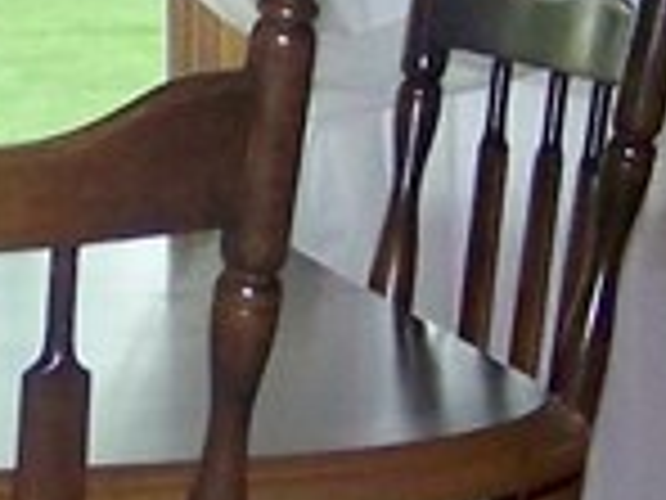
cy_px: 158
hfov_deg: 7.8
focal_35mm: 249
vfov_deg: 6.0
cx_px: -248
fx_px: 4791
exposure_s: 1/30
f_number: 2.8
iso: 200
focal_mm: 5.85
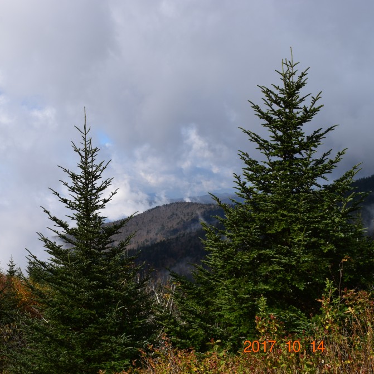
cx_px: 94
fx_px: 428
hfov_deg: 45.6
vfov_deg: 47.2
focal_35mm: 35
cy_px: 185
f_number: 11
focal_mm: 18
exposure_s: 1/500
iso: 250
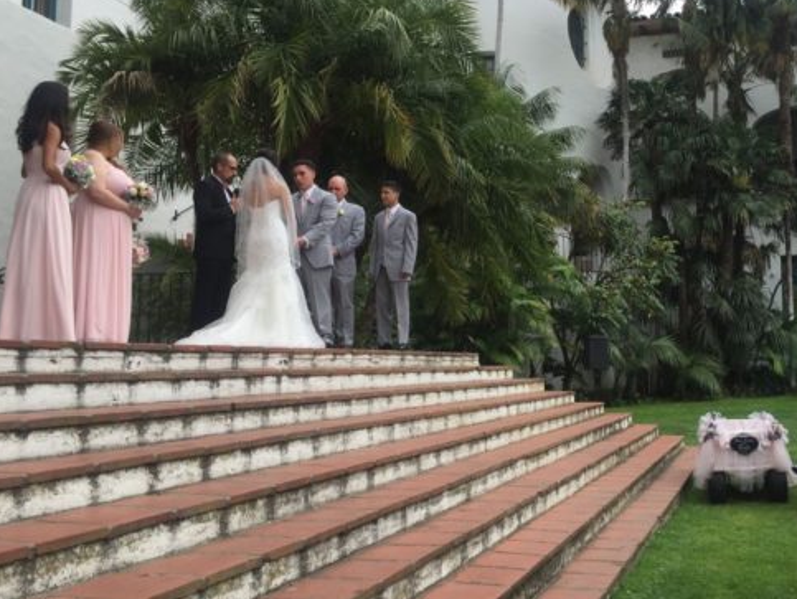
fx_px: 922
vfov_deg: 36.0
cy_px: 272
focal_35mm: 40
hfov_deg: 45.9
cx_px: 543
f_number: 2.2
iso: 32
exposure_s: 1/807
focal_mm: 4.15
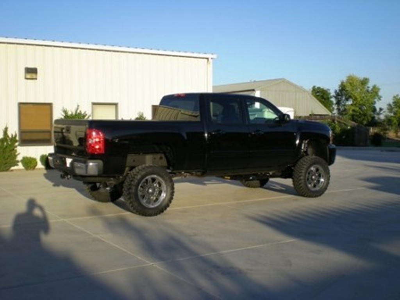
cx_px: 200
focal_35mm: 44
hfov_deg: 42.9
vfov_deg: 32.9
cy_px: 150
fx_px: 508
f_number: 4.9
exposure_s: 1/262
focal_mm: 7.4
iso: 50
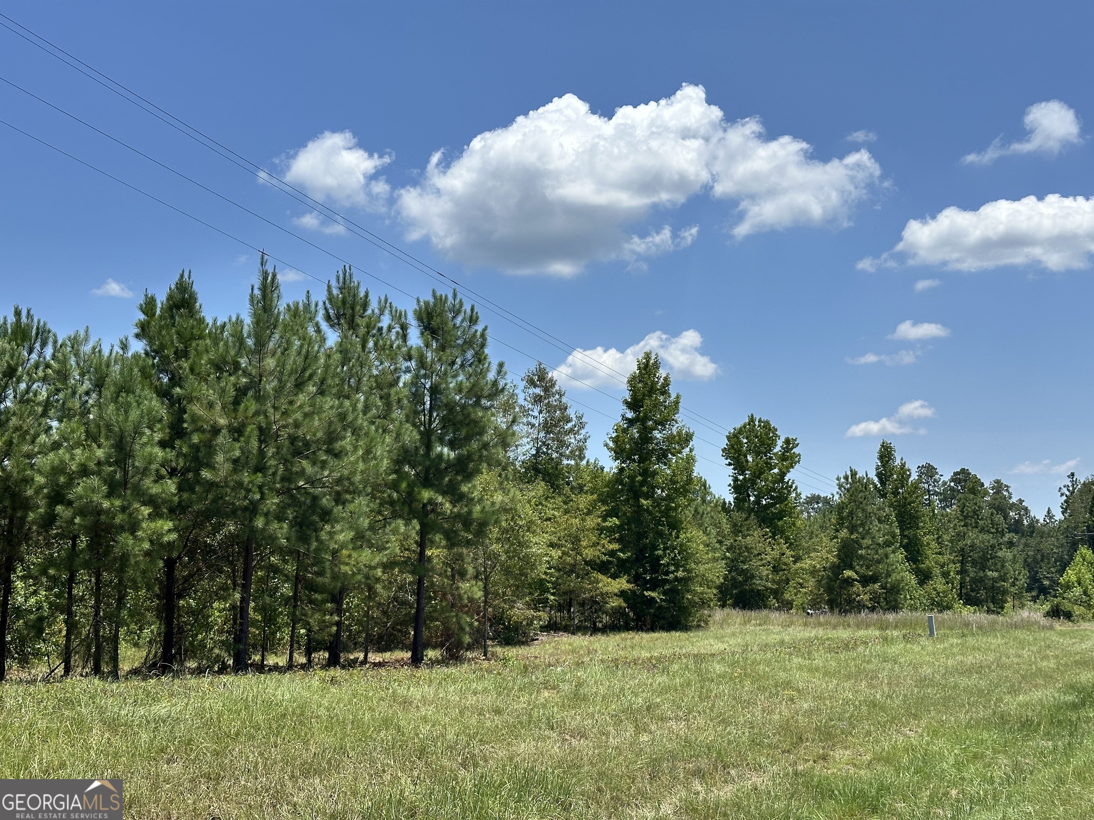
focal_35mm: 48
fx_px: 1517
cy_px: 410
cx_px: 547
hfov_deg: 39.7
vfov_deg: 30.3
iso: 64
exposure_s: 1/5556
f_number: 1.78
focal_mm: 6.86
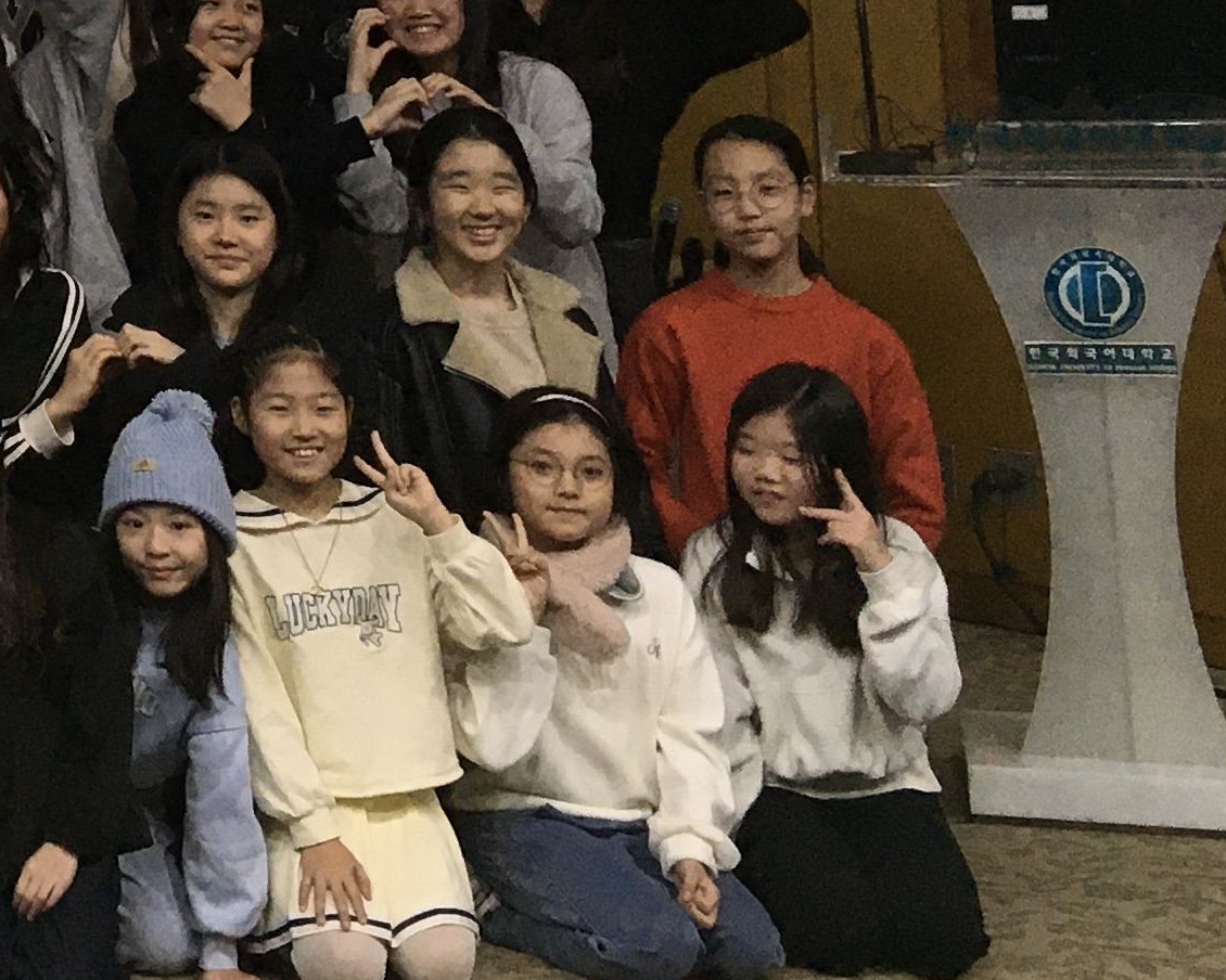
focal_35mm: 101
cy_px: -510
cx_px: -838
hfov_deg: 16.5
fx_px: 3665
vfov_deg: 14.2
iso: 32
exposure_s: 1/30
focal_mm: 4.15
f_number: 2.2
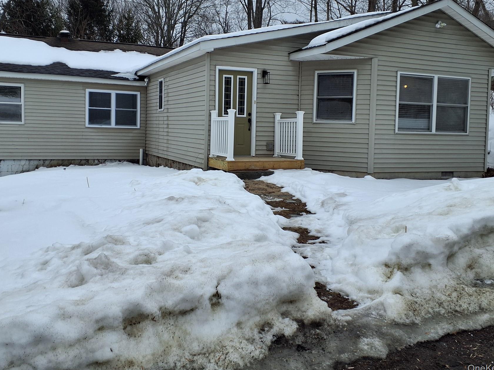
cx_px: 226
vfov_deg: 42.8
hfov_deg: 55.3
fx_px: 471
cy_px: 149
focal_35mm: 33
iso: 40
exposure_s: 1/849
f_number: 1.9
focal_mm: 3.58
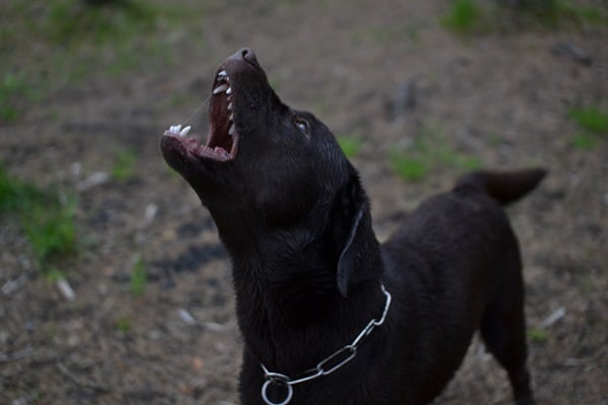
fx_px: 760
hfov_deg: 43.6
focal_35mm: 45
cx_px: 304
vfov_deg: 29.9
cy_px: 202
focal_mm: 30
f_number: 2.2
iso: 200
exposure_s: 1/640
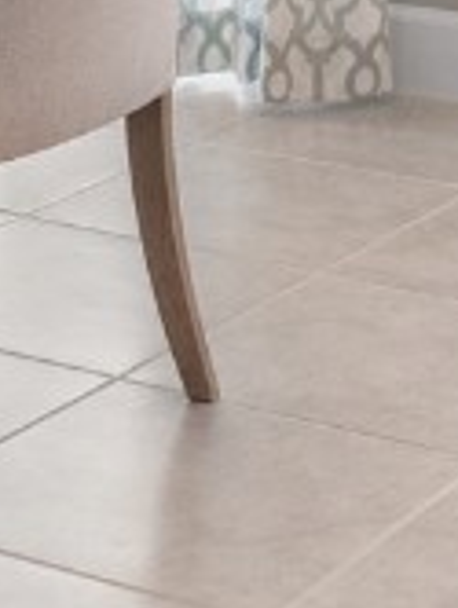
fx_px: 2604
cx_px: 103
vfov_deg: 11.9
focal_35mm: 148
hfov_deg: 10.0
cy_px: -615
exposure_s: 1/30
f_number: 8
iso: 800
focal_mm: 12
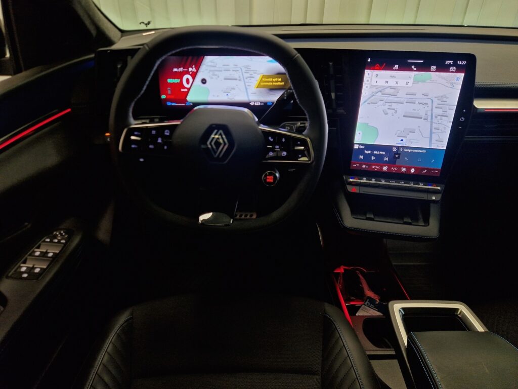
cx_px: 259
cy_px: 194
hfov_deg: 73.9
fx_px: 344
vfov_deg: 58.9
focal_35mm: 23
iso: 50
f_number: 1.8
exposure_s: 1/50
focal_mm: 5.4
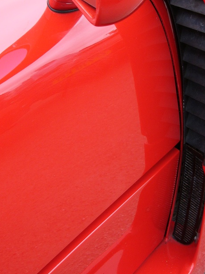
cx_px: 150
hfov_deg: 21.5
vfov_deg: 28.2
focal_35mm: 68
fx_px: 537
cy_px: 70
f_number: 3.3
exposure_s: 1/125
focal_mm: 6.8
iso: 50
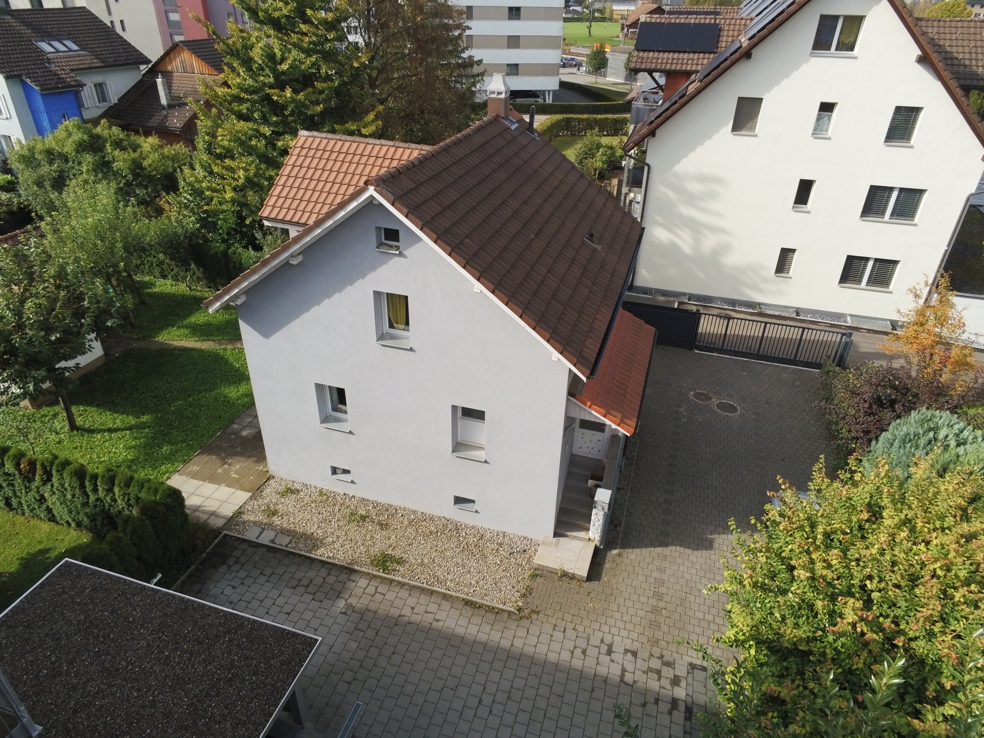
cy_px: 369
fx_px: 654
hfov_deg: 73.9
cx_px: 492
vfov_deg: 58.9
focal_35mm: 23
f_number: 2.4
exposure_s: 1/852
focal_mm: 4
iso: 100
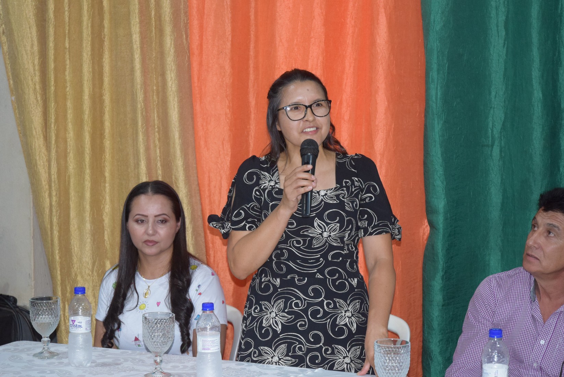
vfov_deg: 17.5
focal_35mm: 78
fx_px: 1223
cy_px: 188
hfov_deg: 26.0
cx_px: 282
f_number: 4.5
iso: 2000
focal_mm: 52
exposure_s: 1/60
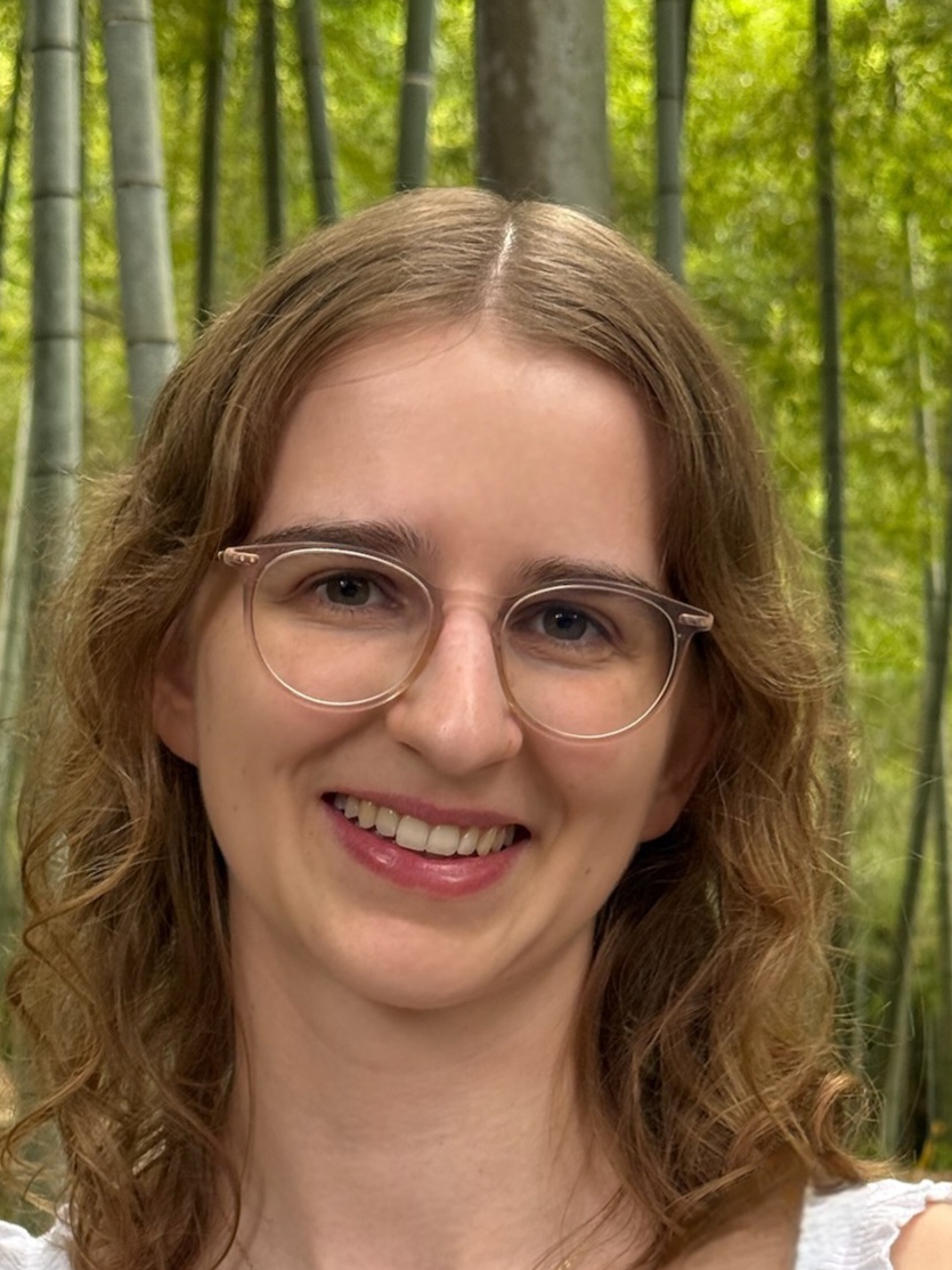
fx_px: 2201
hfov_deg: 24.4
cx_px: 437
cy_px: 767
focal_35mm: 60
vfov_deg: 32.1
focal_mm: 6.76
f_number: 1.78
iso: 160
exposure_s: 1/182
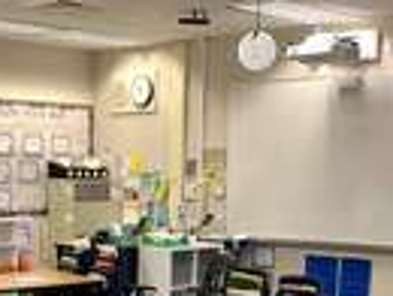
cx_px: 106
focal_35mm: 80
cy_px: 350
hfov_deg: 24.1
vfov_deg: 17.7
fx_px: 910
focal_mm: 4.25
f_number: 1.8
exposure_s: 1/60
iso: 160
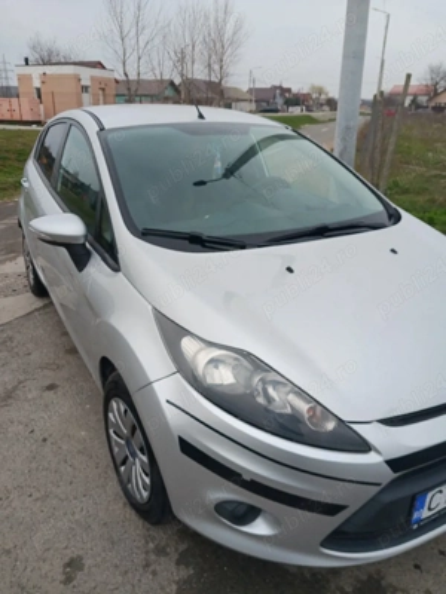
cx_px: 223
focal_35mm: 27
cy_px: 297
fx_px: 464
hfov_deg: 51.4
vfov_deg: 65.3
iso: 25
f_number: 1.8
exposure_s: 1/101
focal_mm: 4
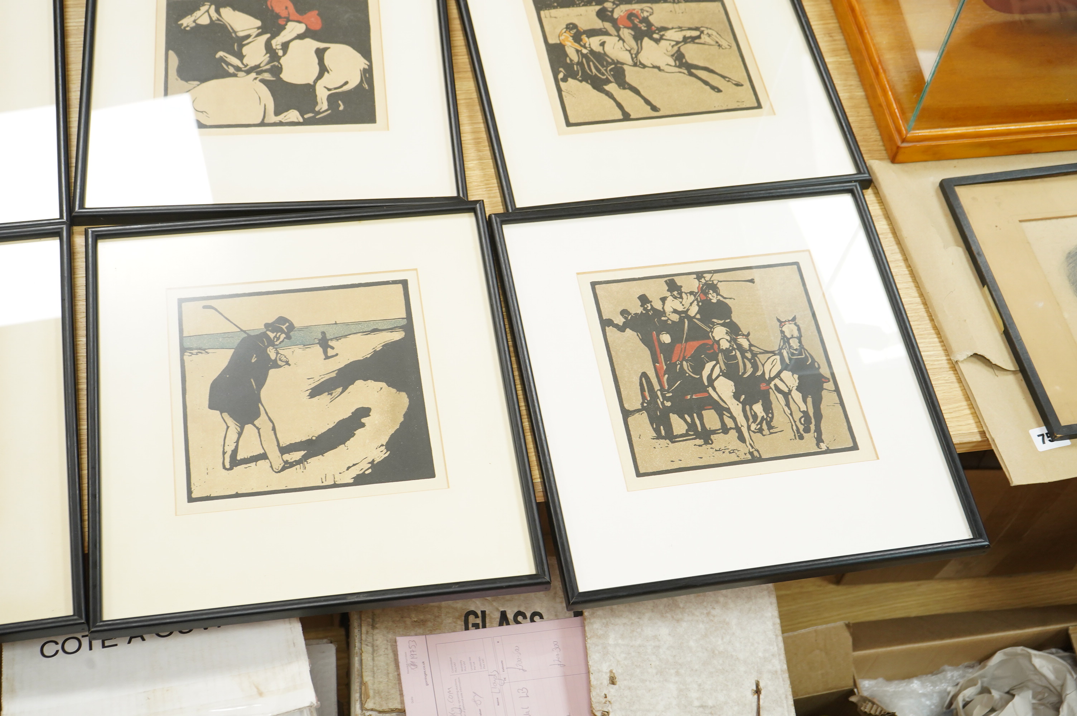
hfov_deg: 41.1
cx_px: 538
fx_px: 1435
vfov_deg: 28.0
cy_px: 358
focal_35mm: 48
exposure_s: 1/80
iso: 2000
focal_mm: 48
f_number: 6.3
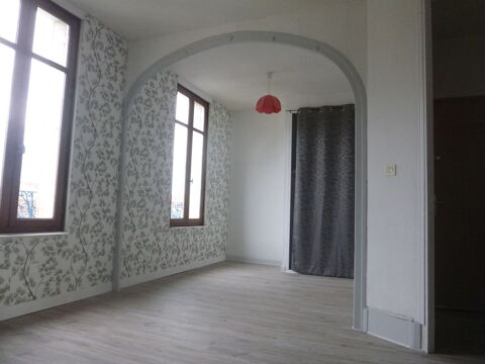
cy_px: 182
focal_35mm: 25
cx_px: 242
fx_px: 350
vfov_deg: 54.9
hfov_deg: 69.4
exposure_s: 1/40
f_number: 3.1
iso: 400
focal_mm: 4.5
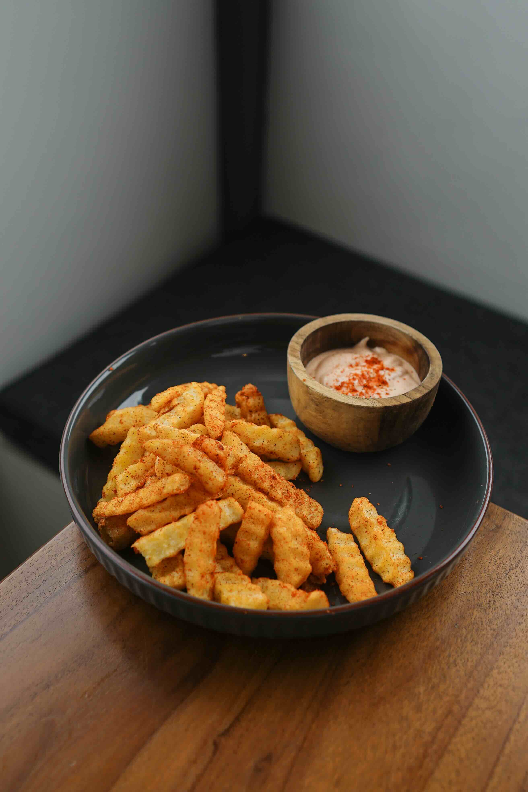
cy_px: 396
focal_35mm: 42
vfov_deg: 46.4
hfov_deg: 31.9
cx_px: 264
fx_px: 924
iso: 80
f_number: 3.2
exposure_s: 1/400
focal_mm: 28
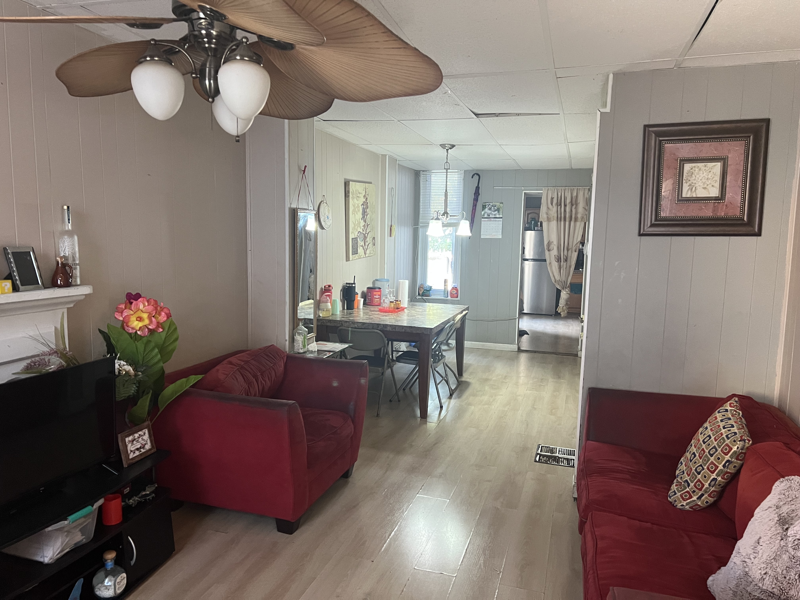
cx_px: 400
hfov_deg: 67.3
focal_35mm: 26
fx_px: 601
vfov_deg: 53.1
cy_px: 300
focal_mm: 5.7
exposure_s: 1/60
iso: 500
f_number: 1.5
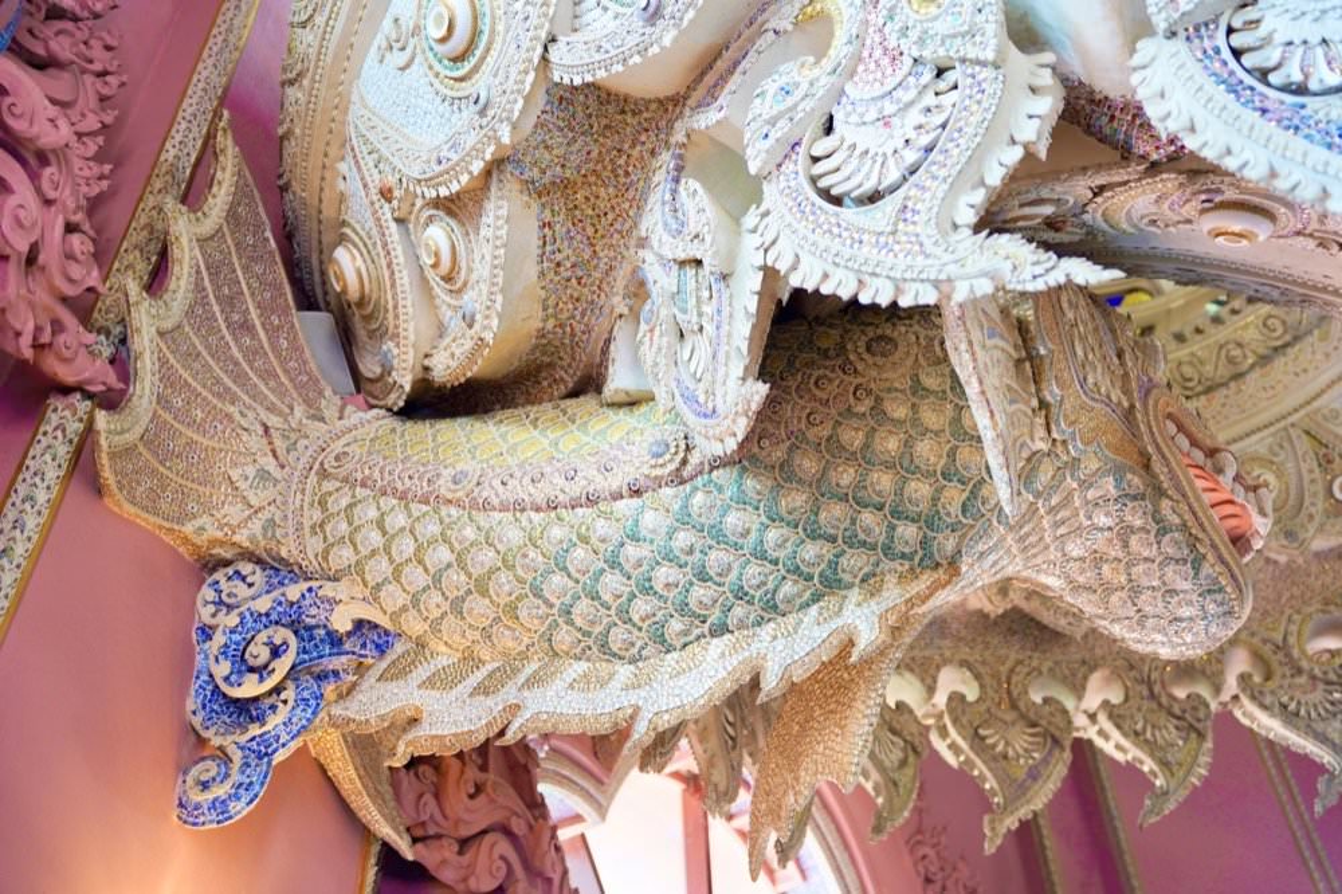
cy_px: 447
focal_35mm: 42
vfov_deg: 32.2
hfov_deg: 46.8
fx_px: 1550
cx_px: 671
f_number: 2.8
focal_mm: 41.6
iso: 500
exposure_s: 1/50
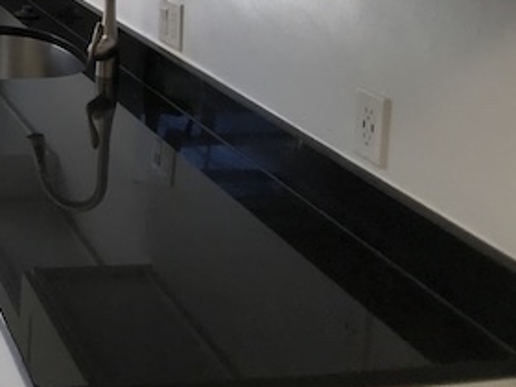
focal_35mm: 80
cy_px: -116
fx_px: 1193
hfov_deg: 21.3
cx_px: -210
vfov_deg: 17.3
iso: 32
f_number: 1.8
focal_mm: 3.99
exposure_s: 1/120
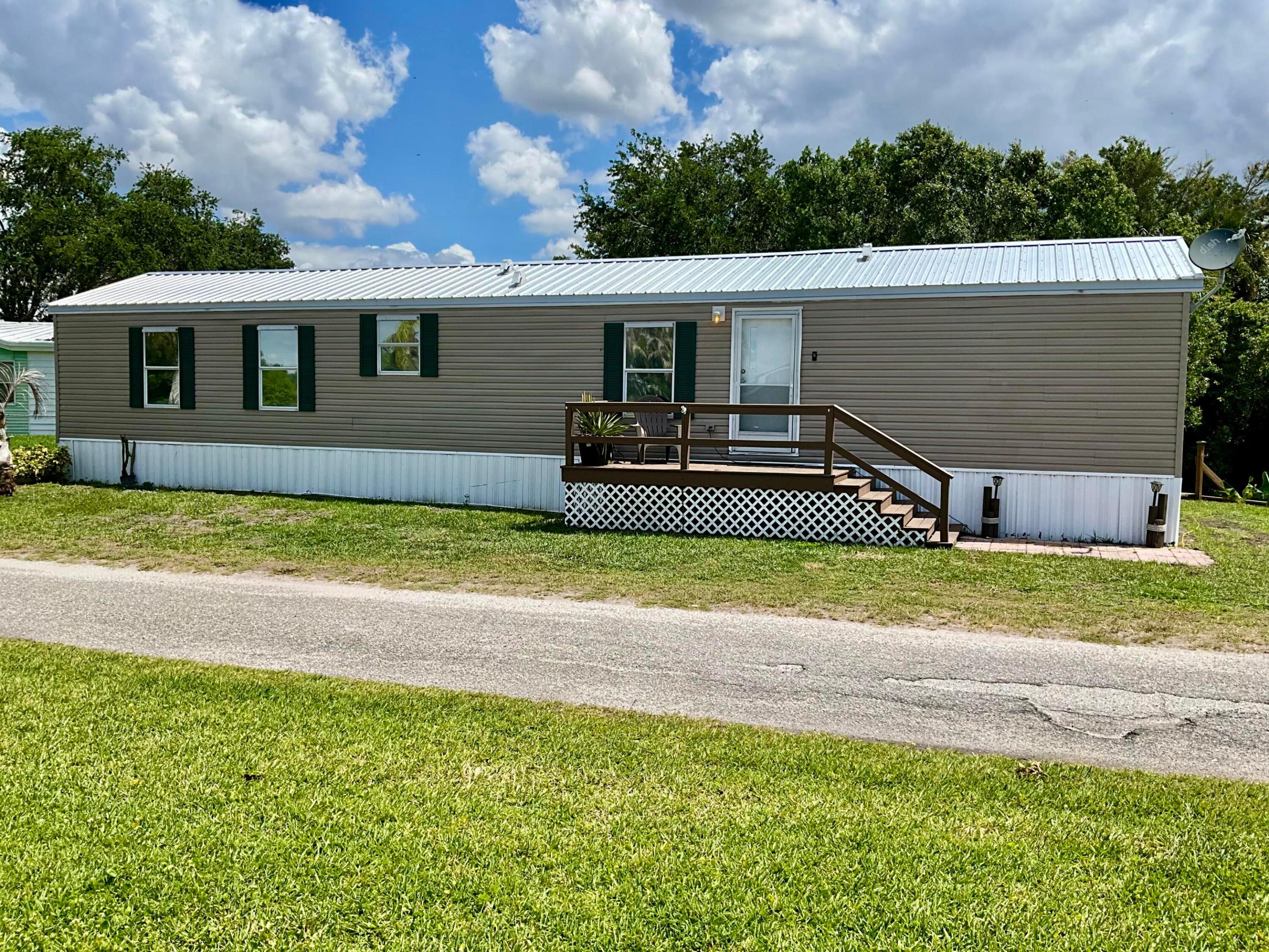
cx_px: 634
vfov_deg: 48.2
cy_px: 476
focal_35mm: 29
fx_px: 1063
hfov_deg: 61.7
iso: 25
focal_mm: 3
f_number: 1.8
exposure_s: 1/3125
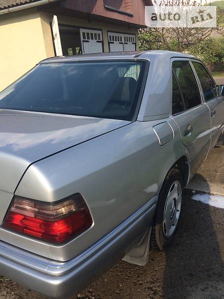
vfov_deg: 61.7
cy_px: 150
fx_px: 250
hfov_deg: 48.2
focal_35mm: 29
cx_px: 112
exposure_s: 1/1053
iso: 32
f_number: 2.2
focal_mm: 4.2
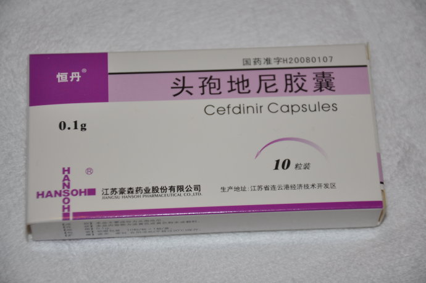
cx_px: 213
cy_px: 142
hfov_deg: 14.9
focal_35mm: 138
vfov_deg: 9.9
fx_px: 1631
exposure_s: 1/60
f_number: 5.6
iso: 200
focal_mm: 92
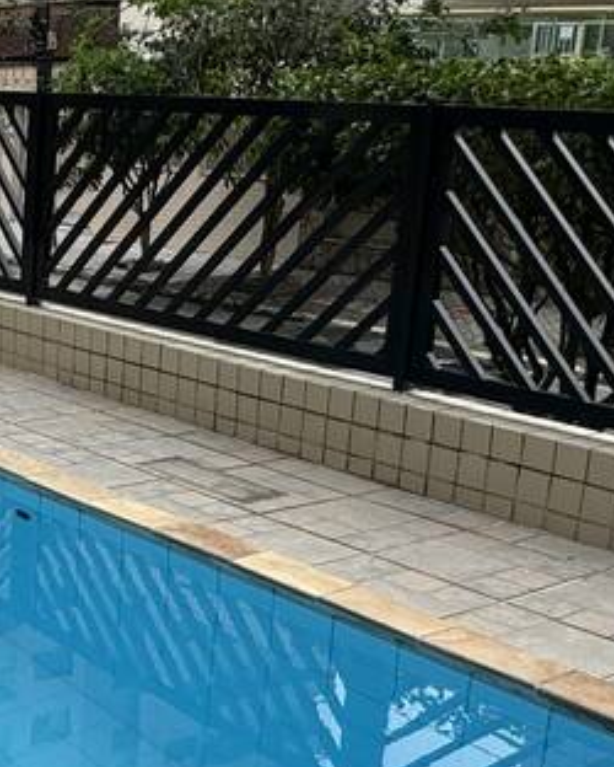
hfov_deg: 22.4
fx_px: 1430
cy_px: 479
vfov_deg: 29.9
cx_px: -120
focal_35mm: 63
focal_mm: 2.22
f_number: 2.2
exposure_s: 1/956
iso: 50
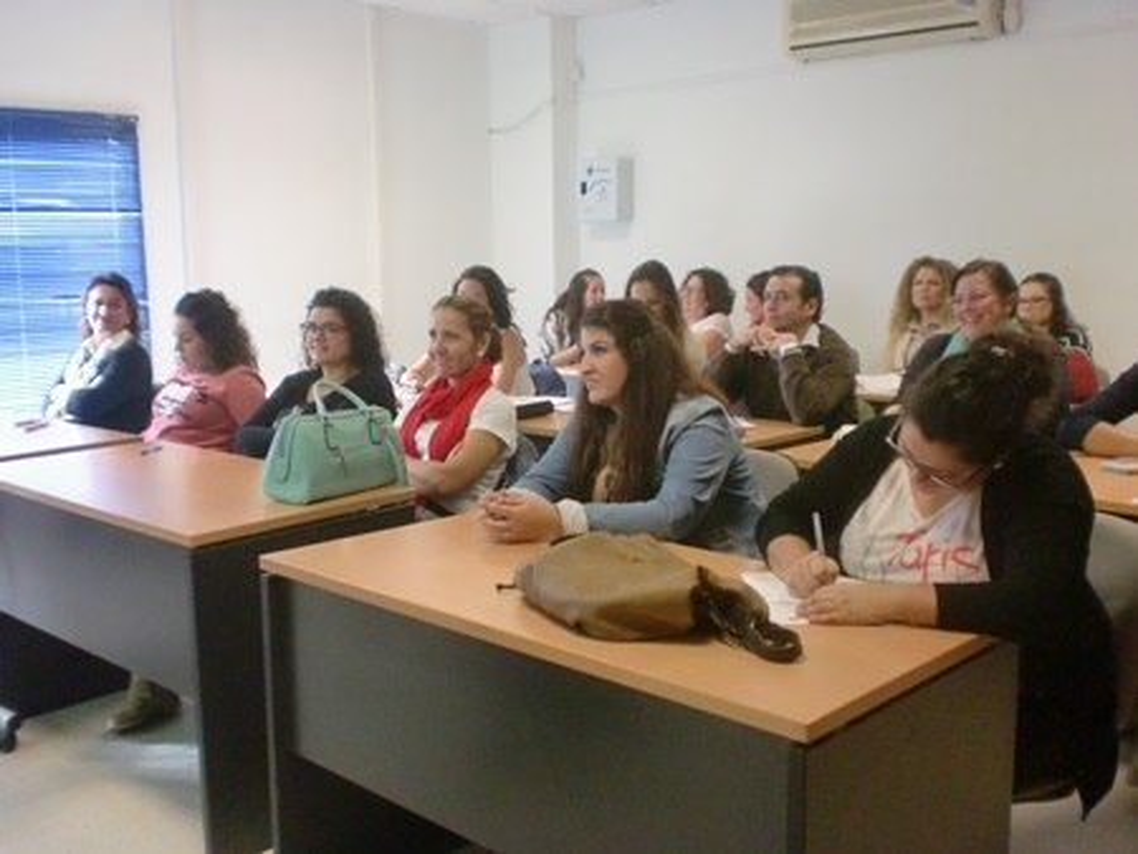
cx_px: 569
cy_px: 427
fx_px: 1151
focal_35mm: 35
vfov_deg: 40.7
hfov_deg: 52.6
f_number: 3.1
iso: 400
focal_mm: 6.3
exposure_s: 1/60
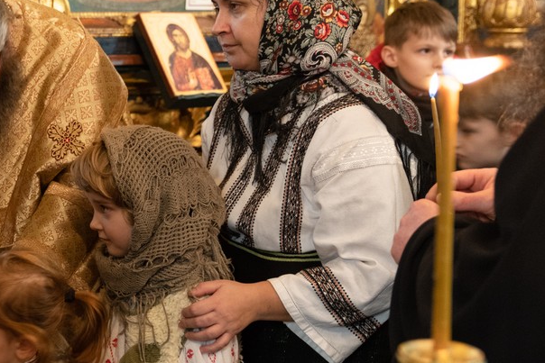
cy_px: 131
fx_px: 1151
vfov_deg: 17.9
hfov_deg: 24.6
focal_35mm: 76
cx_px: -77
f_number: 2.8
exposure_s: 1/25
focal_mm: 32
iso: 800
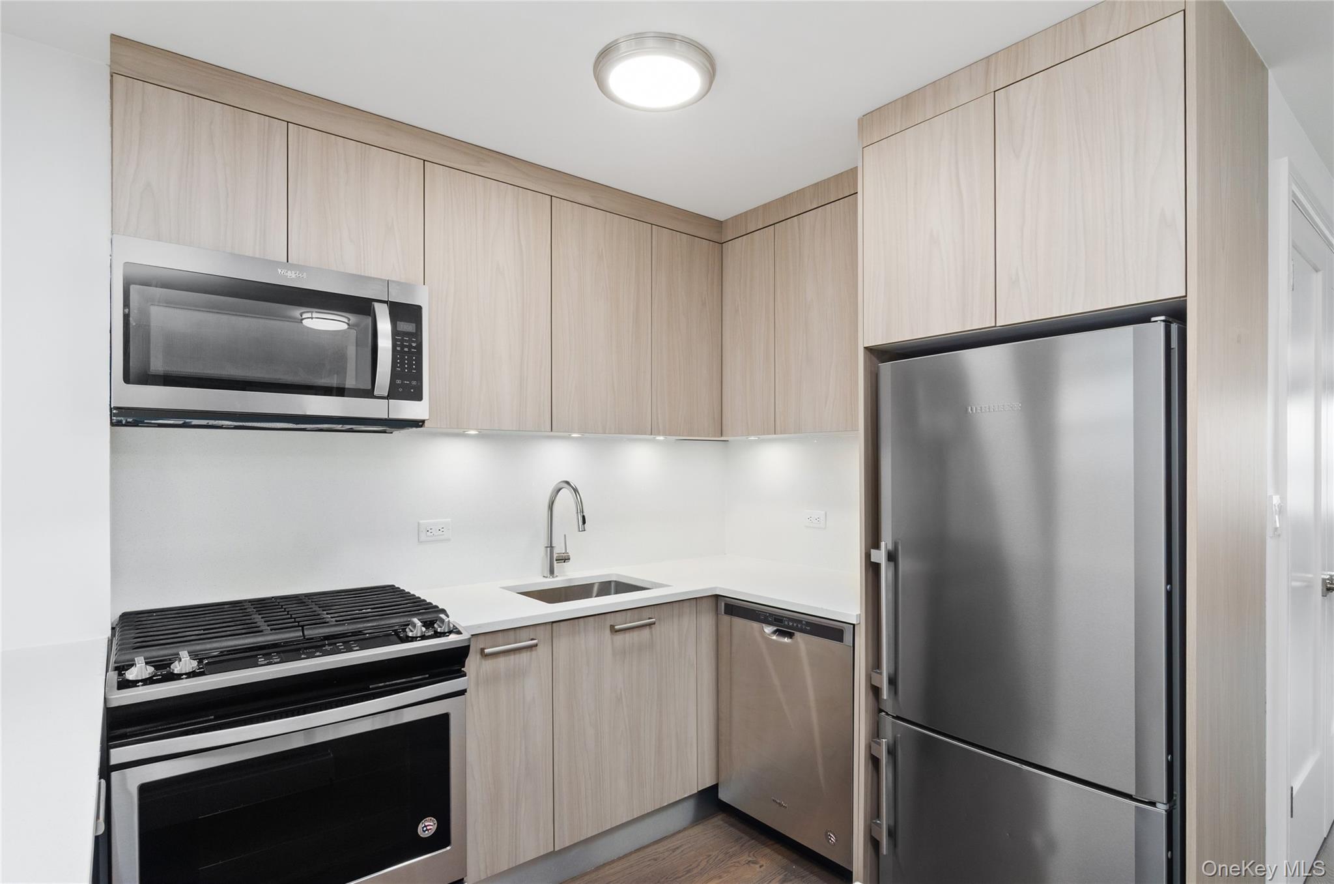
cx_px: 667
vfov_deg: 67.1
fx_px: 666
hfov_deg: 90.1
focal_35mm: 18
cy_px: 442
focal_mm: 12
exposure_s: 1/2
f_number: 9
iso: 400
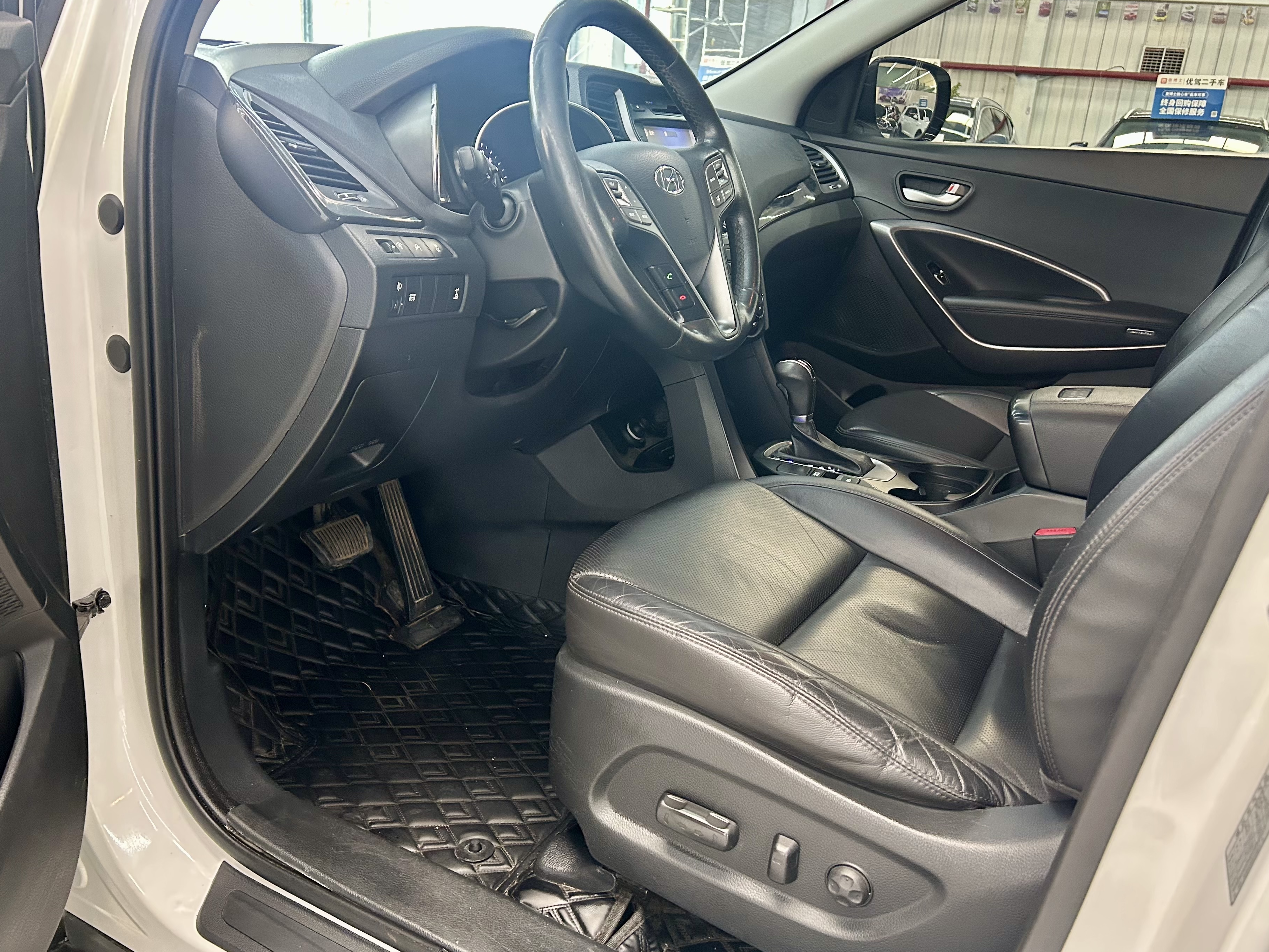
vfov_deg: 48.2
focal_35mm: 29
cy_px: 456
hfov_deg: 61.6
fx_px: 1063
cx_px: 656
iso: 320
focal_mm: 5.7
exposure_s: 1/60
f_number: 1.5
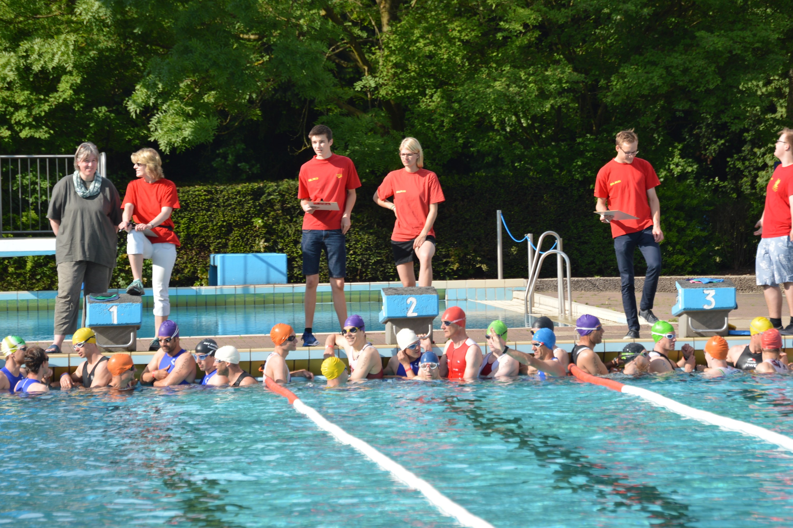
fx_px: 6602
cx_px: 396
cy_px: 264
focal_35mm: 300
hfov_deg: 6.9
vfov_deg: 4.6
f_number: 10
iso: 100
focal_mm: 200
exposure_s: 1/200
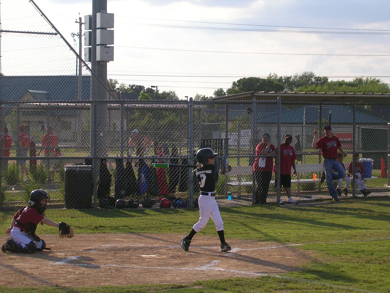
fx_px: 1296
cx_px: 195
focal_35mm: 115
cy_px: 146
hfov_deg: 17.1
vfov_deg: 12.9
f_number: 4.9
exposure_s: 1/620
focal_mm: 17.4
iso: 100
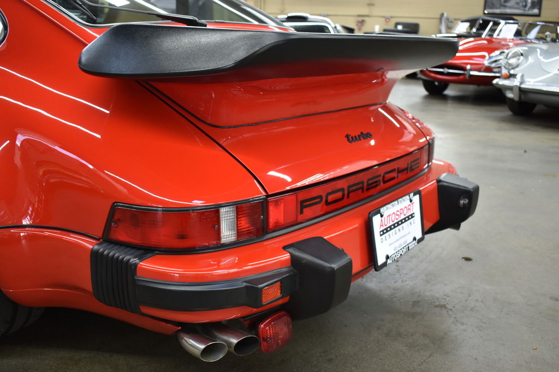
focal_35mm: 34
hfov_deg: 55.1
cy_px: 186
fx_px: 536
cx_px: 280
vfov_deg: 38.3
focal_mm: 23
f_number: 3.8
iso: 640
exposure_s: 1/40
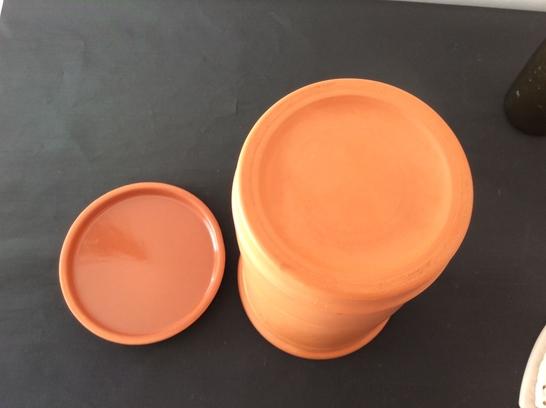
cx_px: 273
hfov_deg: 56.9
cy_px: 204
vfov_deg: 44.1
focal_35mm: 32
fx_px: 504
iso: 32
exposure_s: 1/33
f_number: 2.4
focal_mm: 3.3
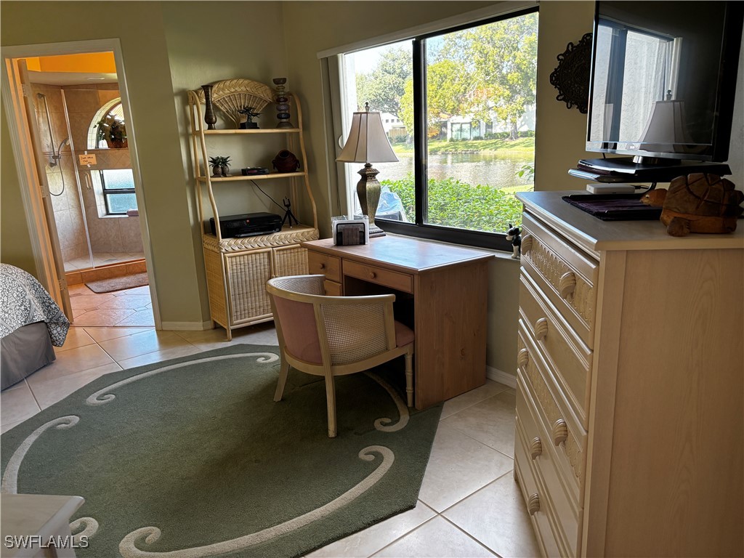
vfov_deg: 53.1
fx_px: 559
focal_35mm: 26
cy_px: 279
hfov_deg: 67.3
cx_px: 372
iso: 125
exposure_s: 1/120
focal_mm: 5.96
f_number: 1.6
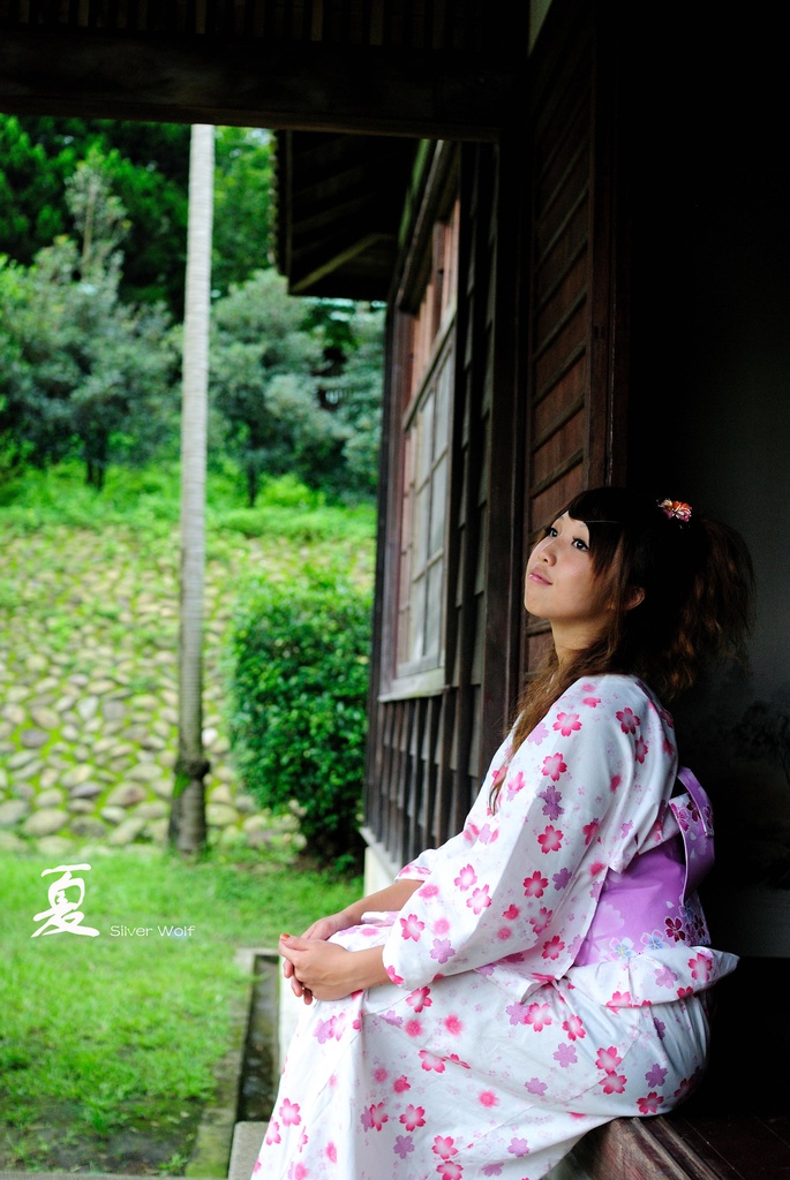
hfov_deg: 29.9
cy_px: 590
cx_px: 395
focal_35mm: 45
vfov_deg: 43.6
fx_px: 1478
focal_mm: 30
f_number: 2.8
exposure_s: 1/500
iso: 320
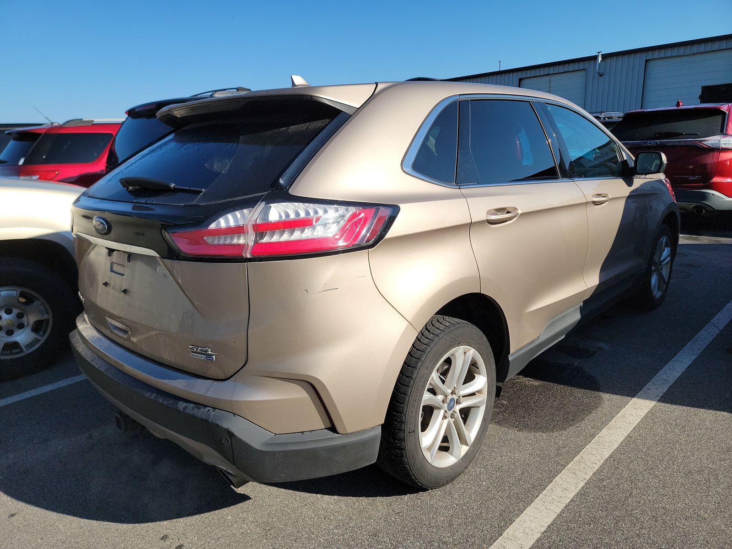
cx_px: 366
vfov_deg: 56.8
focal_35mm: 24
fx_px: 508
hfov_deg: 71.6
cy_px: 274
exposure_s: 1/926
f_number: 1.8
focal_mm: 6.7
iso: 50
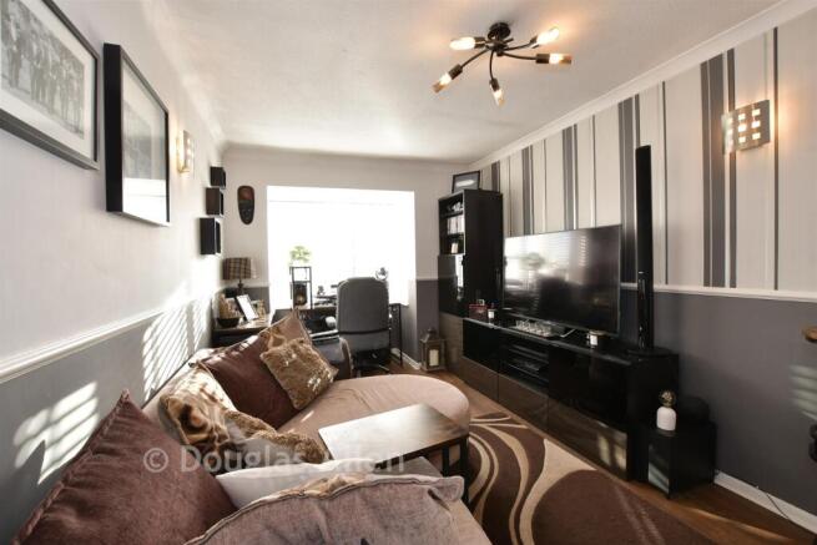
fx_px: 340
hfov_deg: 100.4
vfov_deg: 77.4
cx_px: 408
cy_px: 272
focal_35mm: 15
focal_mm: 10
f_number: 8
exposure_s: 1/6
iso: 125
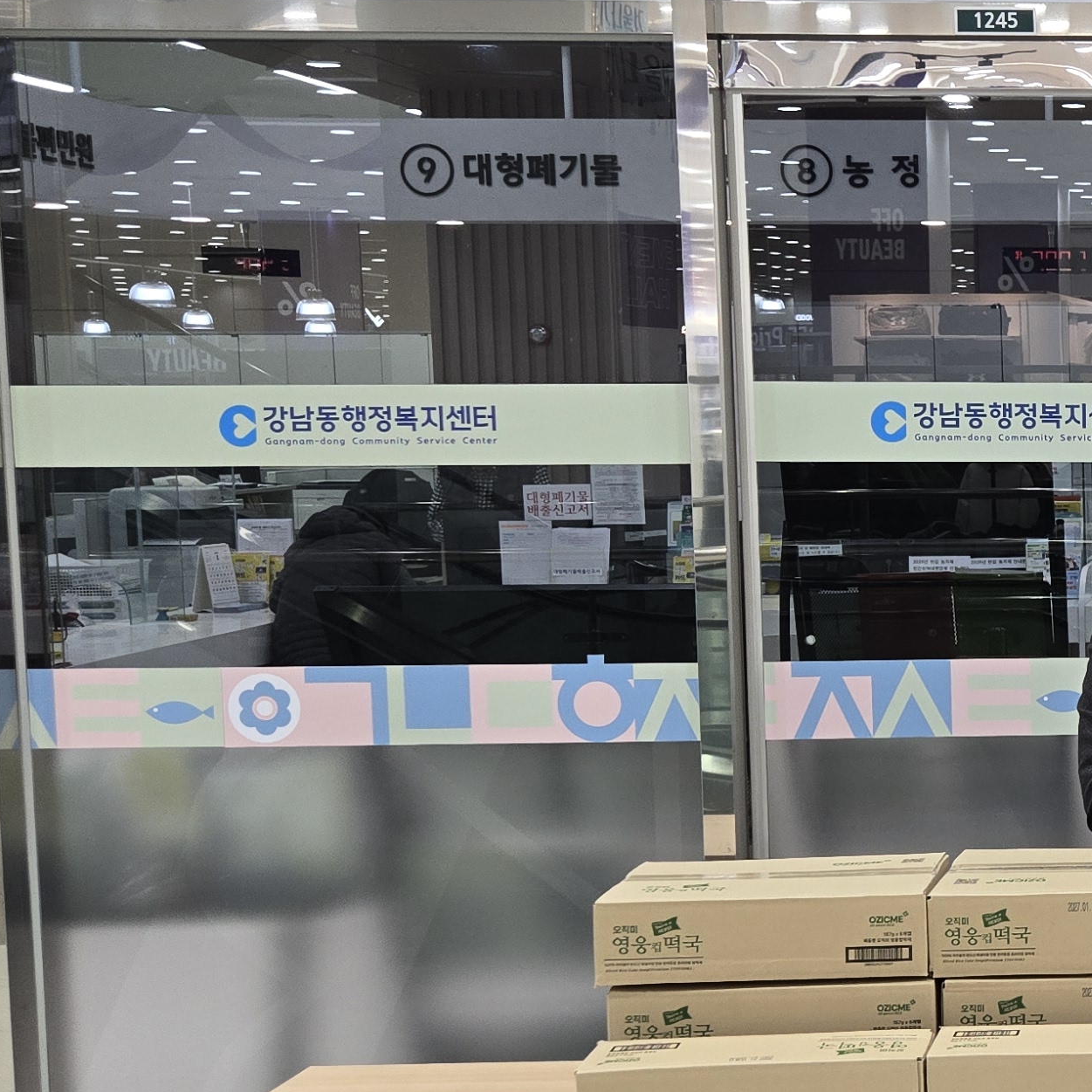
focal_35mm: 65
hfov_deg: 23.3
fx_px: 2320
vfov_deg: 26.5
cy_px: 587
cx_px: 1434
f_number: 1.8
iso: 100
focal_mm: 5.4
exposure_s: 1/120
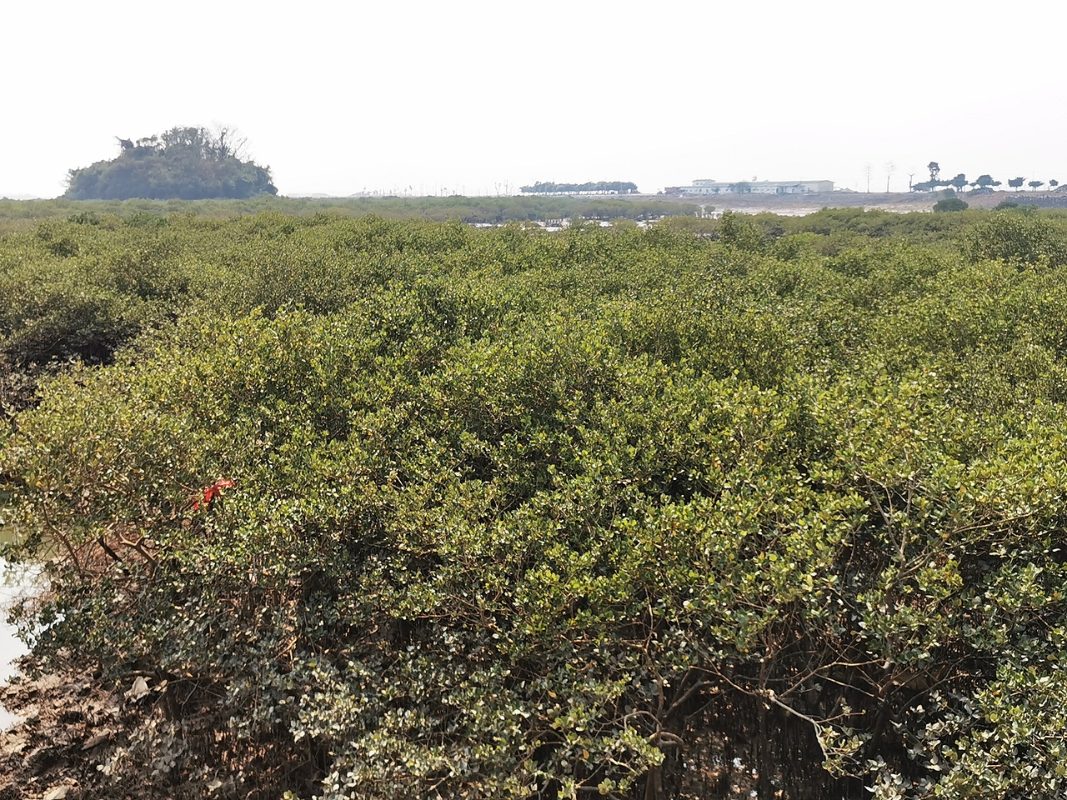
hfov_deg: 43.9
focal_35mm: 43
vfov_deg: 33.6
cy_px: 400
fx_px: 1325
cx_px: 534
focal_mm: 5.56
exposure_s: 1/3367
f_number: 1.6
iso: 50
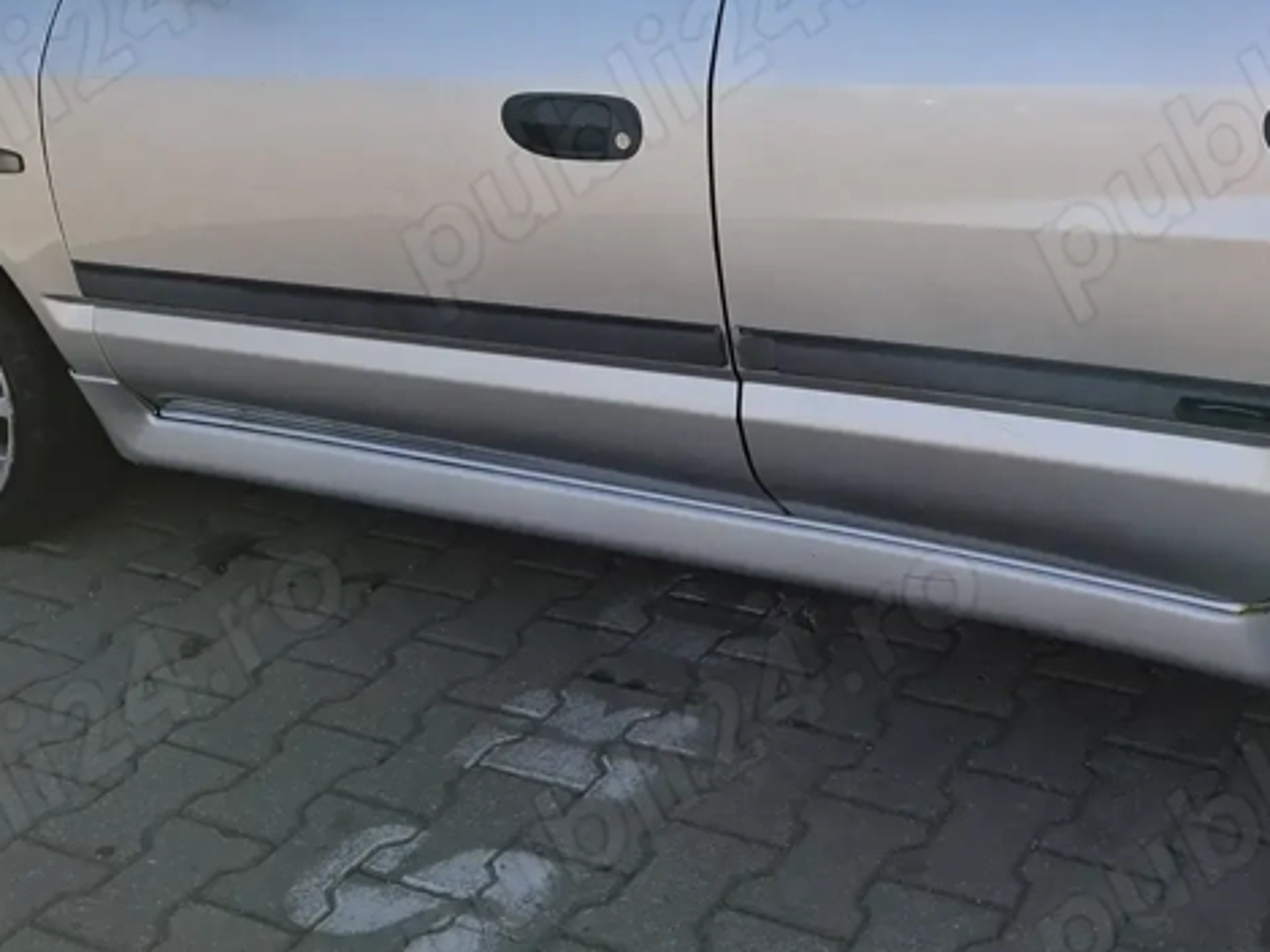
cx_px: 1002
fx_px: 1798
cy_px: 122
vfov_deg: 28.7
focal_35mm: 49
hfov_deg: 37.6
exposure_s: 1/832
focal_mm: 5.54
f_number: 1.8
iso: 50
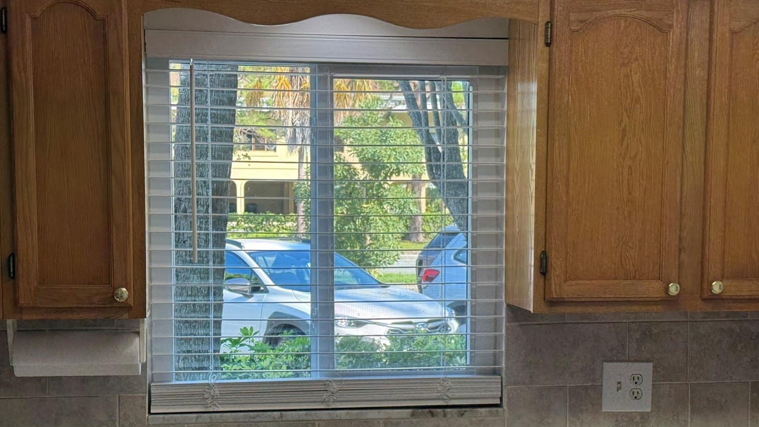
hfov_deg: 34.4
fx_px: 1228
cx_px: 375
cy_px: 309
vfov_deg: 19.6
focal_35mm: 61
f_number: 1.78
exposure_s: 1/189
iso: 64
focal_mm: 6.76
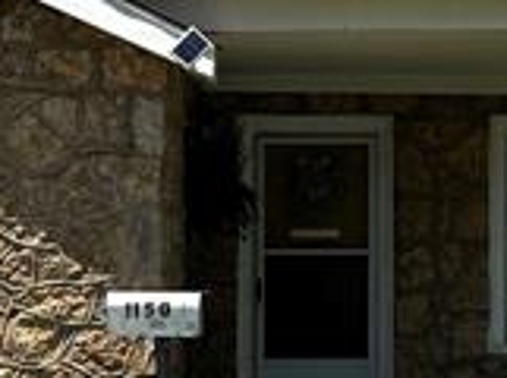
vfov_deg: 9.7
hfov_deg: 12.9
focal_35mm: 153
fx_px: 2236
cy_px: 227
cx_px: 318
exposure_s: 1/4016
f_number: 1.78
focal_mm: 6.86
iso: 80
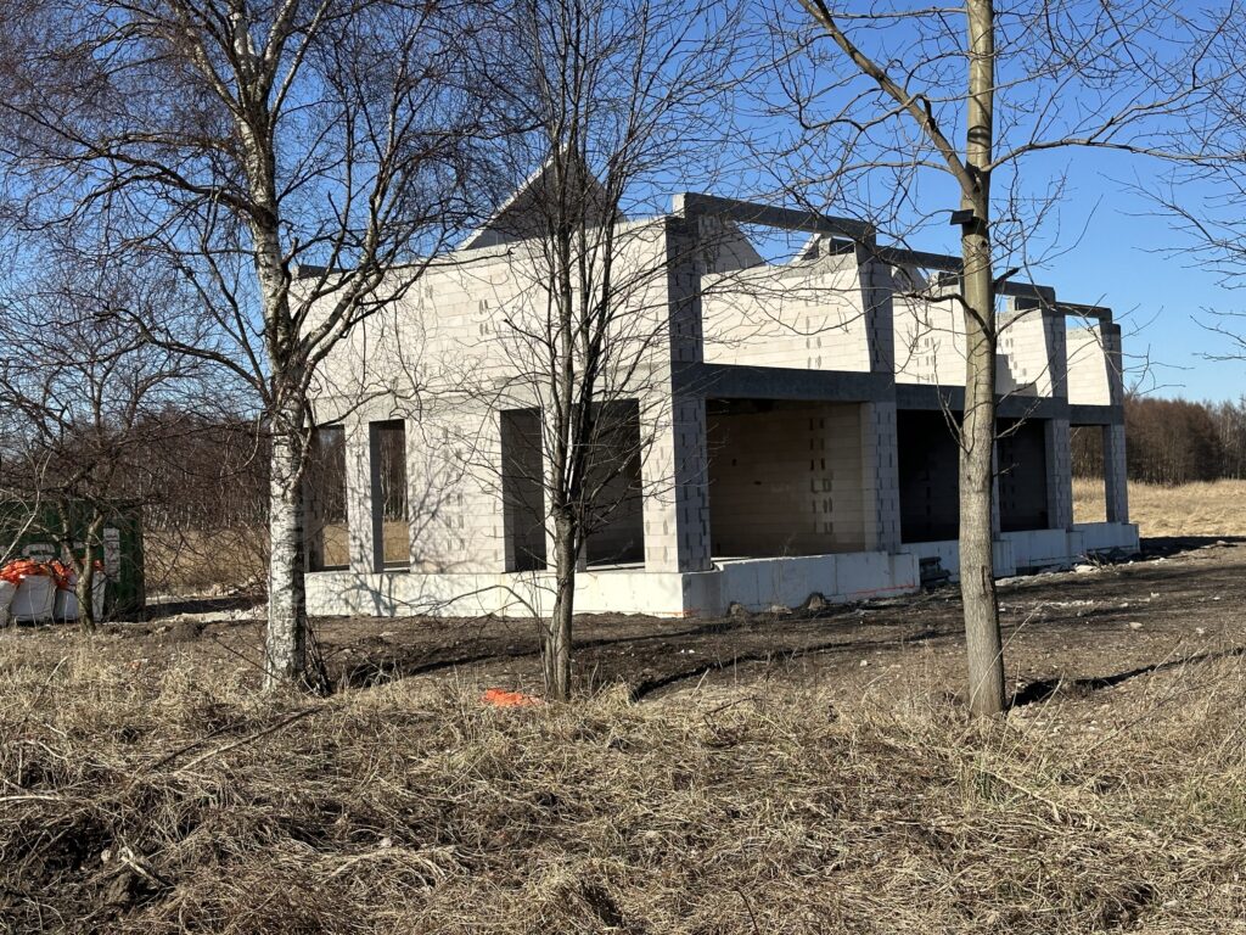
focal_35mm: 48
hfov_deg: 39.7
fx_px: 1728
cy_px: 468
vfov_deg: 30.3
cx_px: 623
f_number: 1.78
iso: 64
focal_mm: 6.86
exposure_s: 1/6211
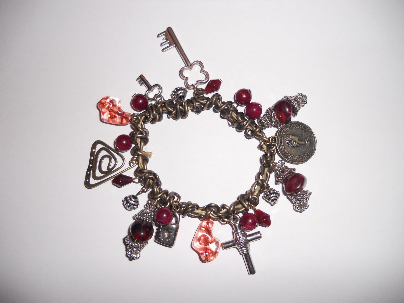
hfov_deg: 65.3
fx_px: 315
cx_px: 202
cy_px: 152
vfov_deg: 51.4
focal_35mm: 27
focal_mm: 4.9
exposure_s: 1/25
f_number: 8
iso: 100
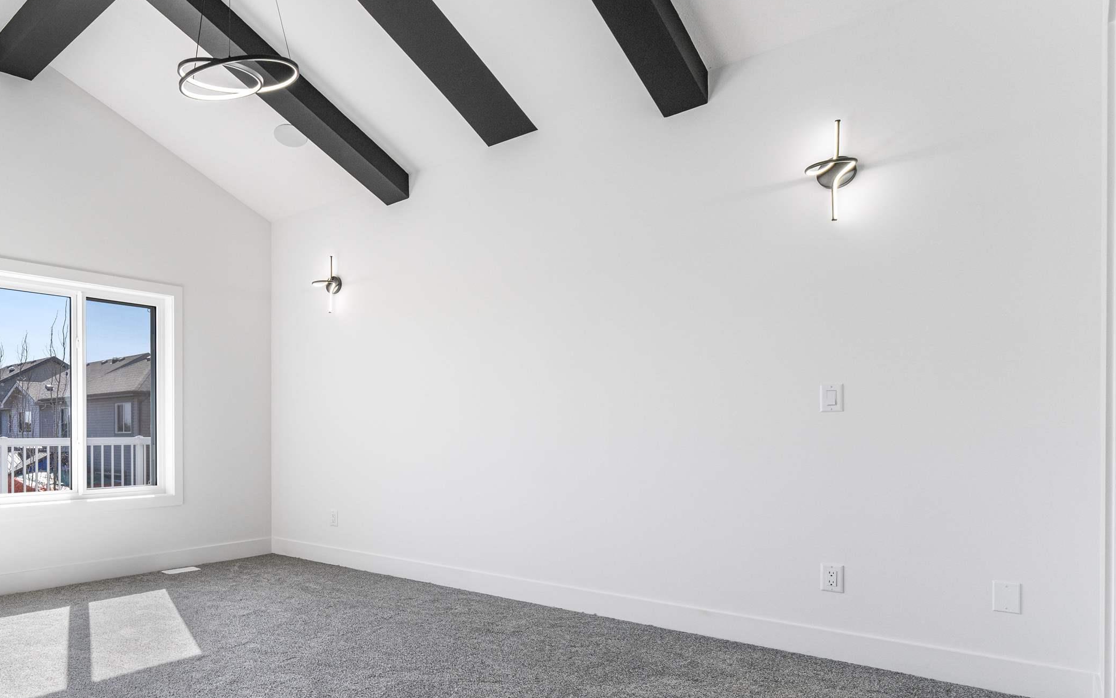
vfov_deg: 56.6
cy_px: 437
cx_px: 322
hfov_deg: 77.9
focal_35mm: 21
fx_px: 639
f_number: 8
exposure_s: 1/125
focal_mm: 14
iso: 160
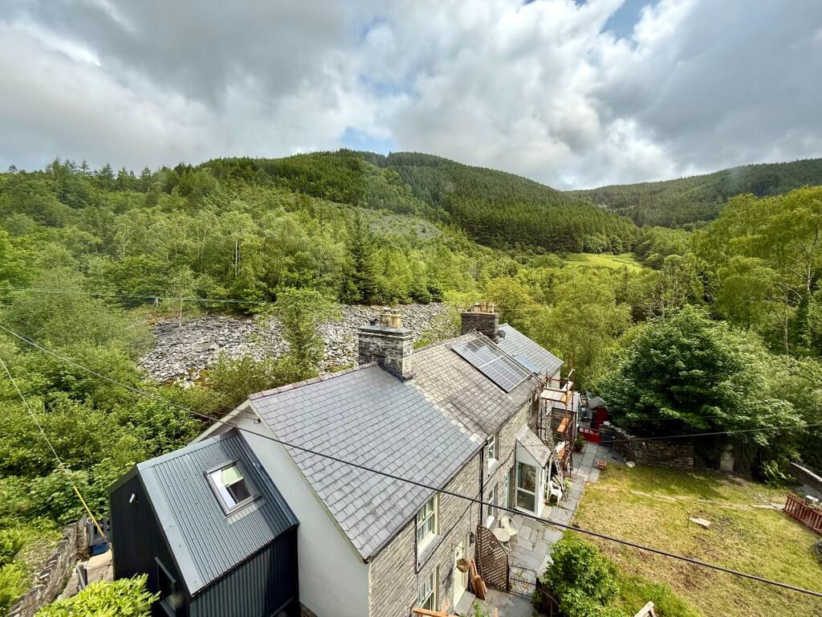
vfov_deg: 85.7
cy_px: 308
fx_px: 332
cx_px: 411
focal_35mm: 14
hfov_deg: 102.1
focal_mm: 2.22
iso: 64
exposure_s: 1/1050
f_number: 2.2
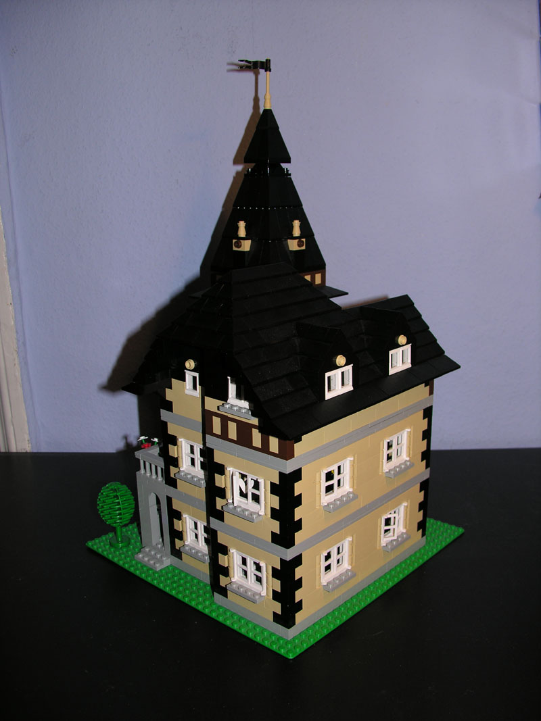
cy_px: 360
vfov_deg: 52.6
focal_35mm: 35
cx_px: 270
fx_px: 729
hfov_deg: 40.7
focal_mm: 8.9
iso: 50
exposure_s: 1/60.1
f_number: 2.8
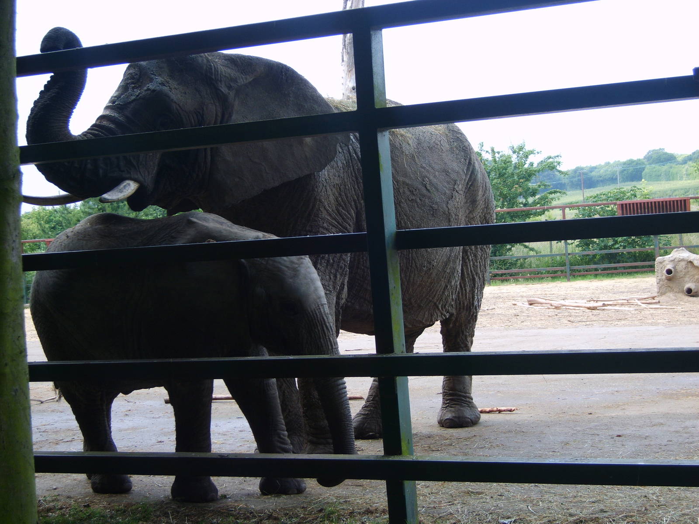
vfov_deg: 20.4
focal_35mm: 72
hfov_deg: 27.0
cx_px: 350
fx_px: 1454
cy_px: 262
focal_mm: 15
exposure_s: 1/90
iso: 50
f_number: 4.1
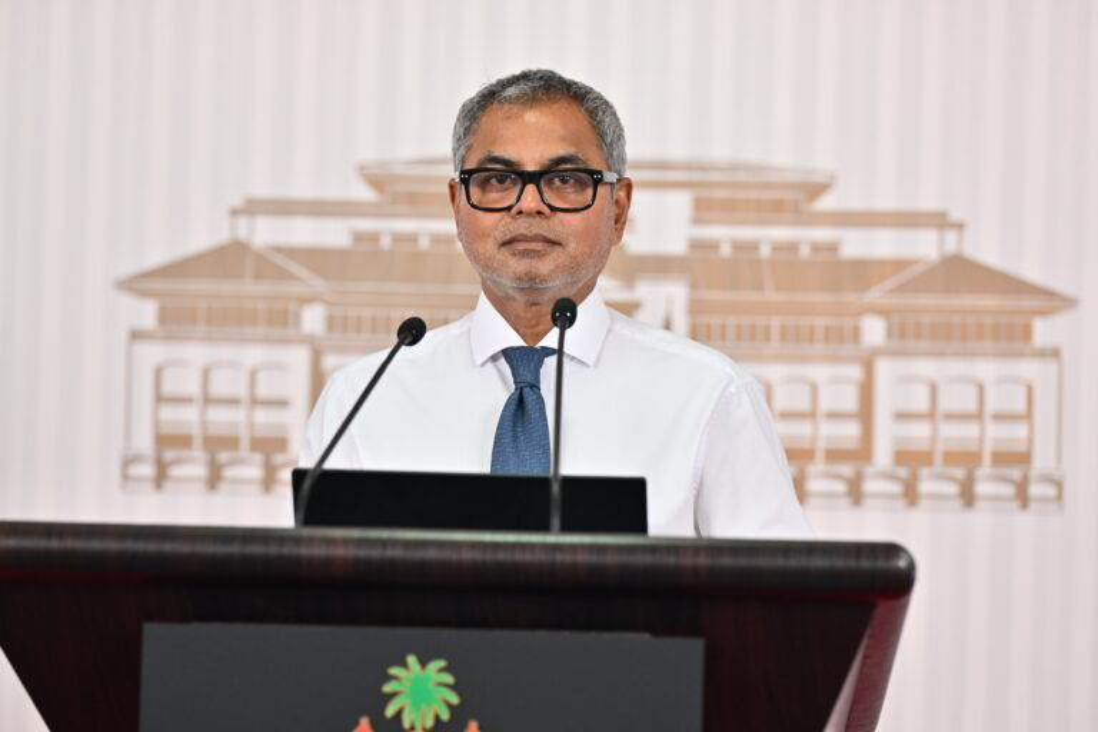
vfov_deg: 6.9
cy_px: 366
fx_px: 6100
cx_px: 549
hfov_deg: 10.3
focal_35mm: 200
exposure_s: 1/200
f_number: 4
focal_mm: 200
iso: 1600
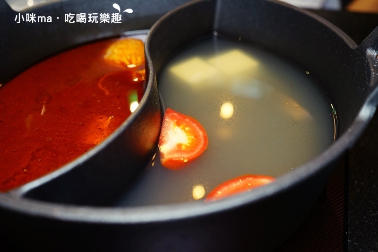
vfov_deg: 38.9
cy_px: 126
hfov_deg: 55.8
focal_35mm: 34
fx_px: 357
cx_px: 189
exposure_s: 1/60
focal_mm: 34
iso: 1600
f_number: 4
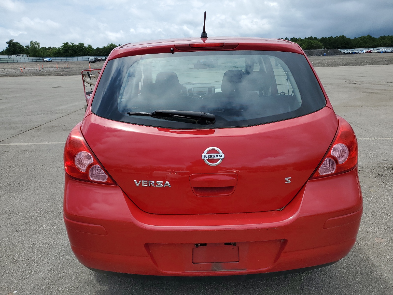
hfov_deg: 67.3
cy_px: 148
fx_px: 295
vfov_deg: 53.1
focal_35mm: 26
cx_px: 196
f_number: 1.5
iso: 50
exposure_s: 1/5000
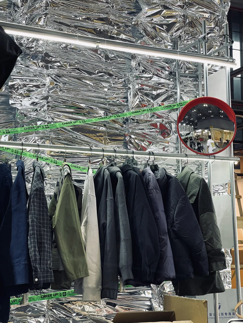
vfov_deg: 30.3
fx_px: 599
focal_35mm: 64
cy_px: 162
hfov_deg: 22.9
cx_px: 122
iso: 125
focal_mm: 7.5
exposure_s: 1/100
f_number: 2.2
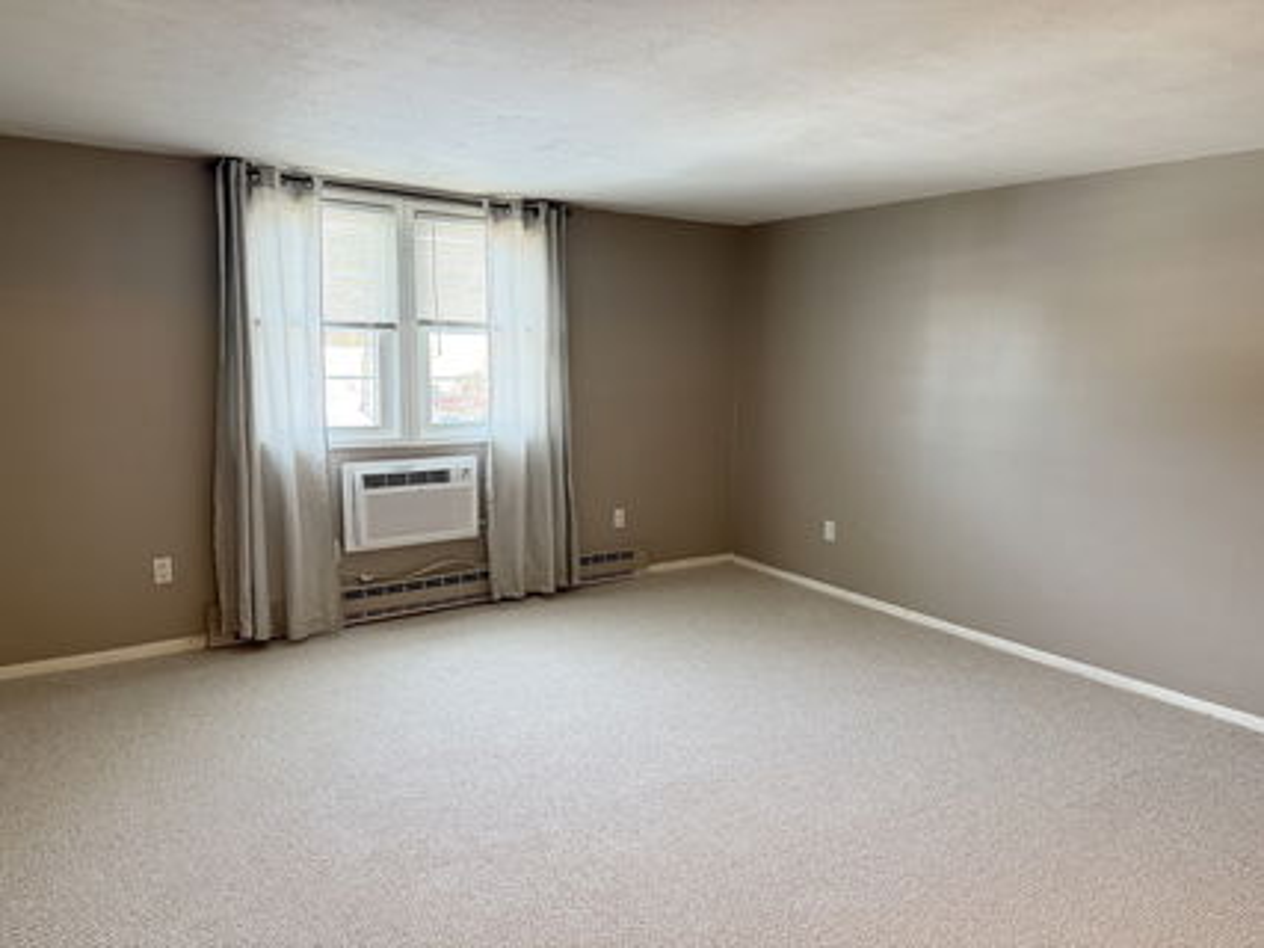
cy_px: 474
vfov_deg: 56.8
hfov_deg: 71.6
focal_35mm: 24
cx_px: 632
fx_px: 876
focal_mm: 6.76
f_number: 1.78
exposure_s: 1/60
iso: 400
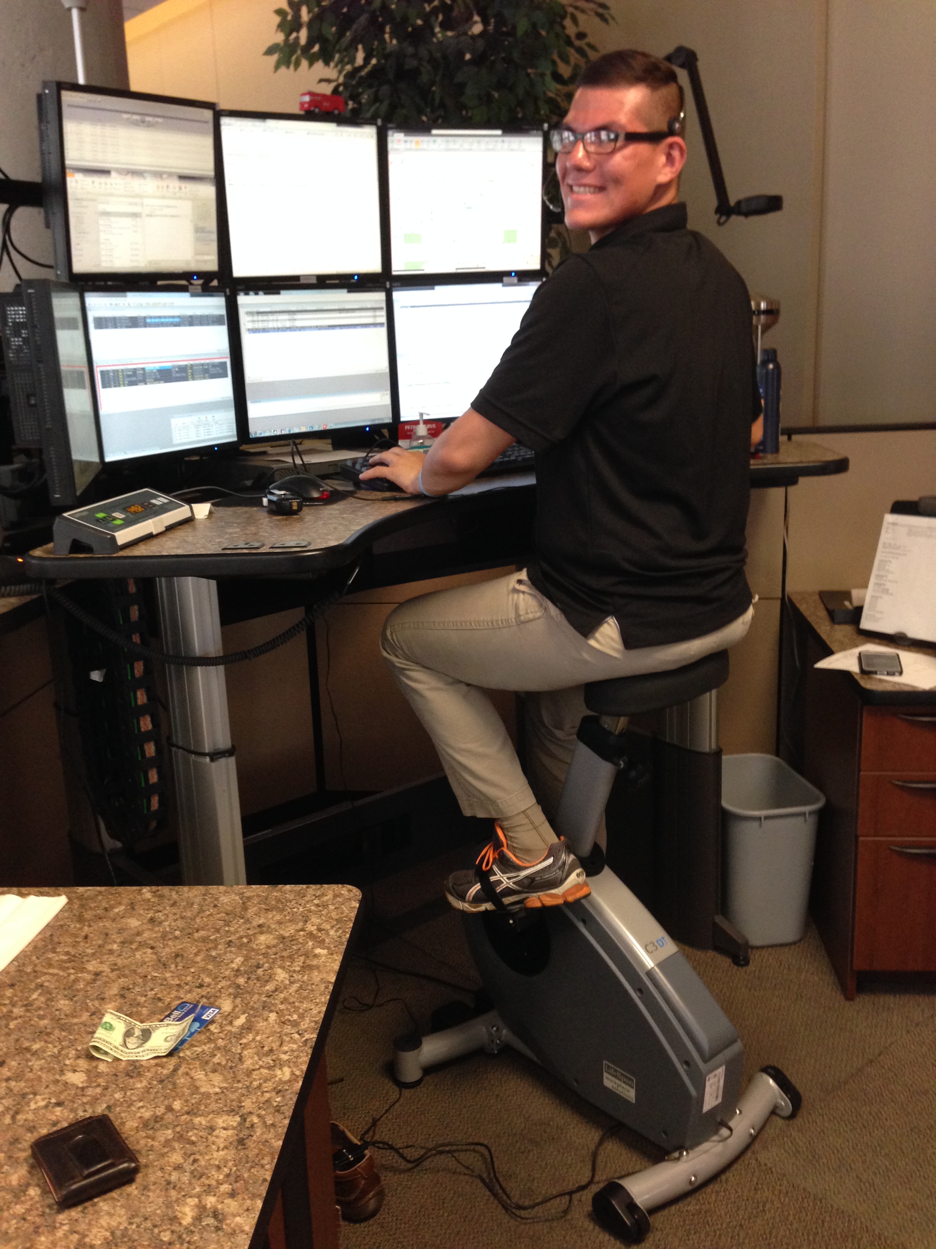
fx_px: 1190
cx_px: 468
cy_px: 624
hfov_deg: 42.9
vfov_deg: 55.4
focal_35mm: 33
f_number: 2.4
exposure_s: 1/20
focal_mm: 4.12
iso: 250
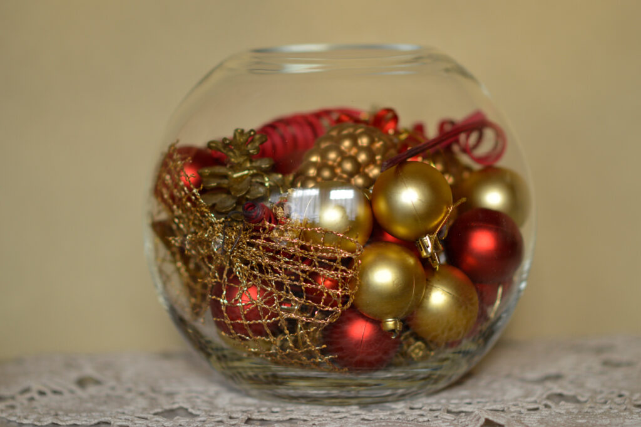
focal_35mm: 128
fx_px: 2268
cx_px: 320
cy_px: 214
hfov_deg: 16.1
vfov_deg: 10.7
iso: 200
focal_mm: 85
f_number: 1.8
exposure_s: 1/80
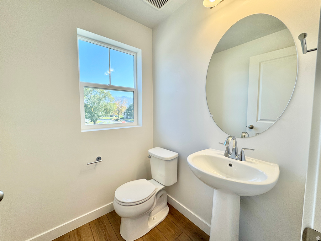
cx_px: 160
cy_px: 120
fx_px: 130
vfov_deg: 85.7
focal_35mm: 14
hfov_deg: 102.1
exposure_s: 1/184
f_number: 2.2
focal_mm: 2.22
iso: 40
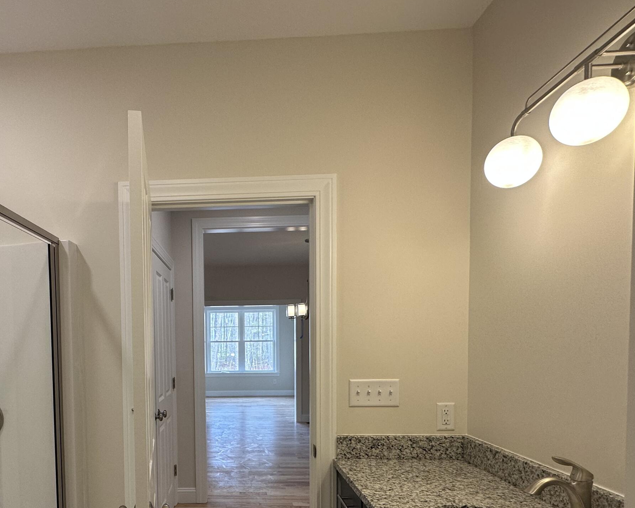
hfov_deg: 70.4
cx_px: 209
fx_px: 432
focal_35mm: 23
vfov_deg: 58.6
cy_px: 361
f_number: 2.2
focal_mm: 2.22
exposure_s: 1/120
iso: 125
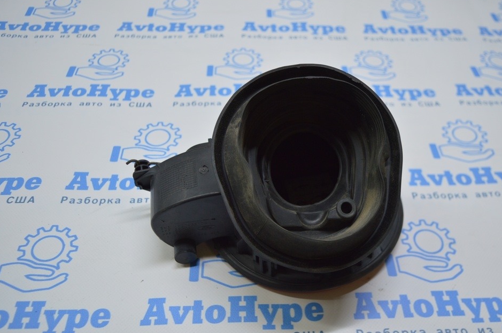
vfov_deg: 36.8
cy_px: 174
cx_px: 269
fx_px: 501
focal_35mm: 36
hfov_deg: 53.1
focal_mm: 22
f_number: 3.8
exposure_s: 1/100
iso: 400
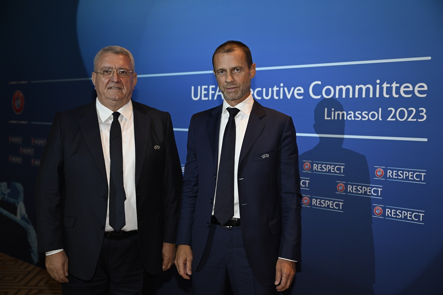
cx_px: 222
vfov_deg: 31.9
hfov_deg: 46.4
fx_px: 517
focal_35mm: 42
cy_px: 148
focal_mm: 42
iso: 500
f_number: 3.2
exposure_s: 1/125
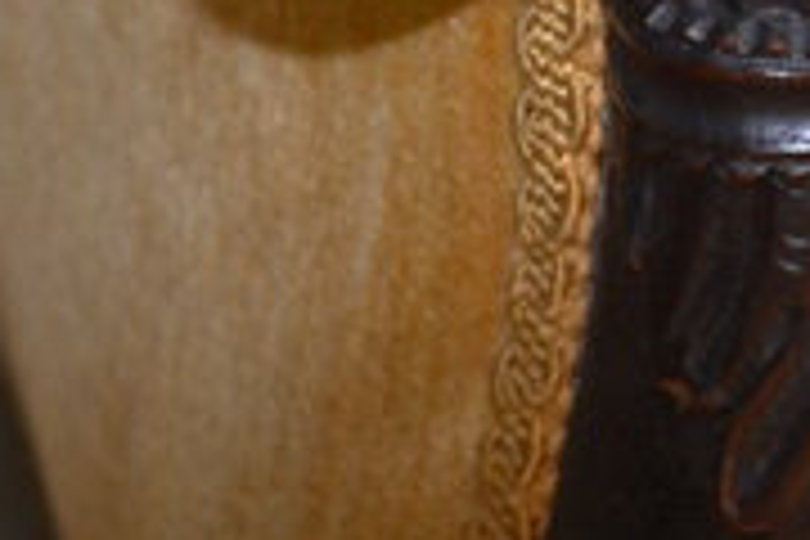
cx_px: 1220
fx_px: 7593
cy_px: -144
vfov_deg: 4.1
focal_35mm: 338
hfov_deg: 6.0
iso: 800
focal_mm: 45
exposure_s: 1/40
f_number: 5.3
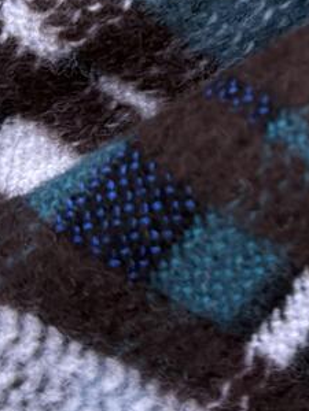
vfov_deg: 19.9
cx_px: 324
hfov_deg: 15.1
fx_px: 1143
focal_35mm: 96
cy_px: 15
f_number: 1.78
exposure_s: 1/69
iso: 200
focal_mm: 6.76
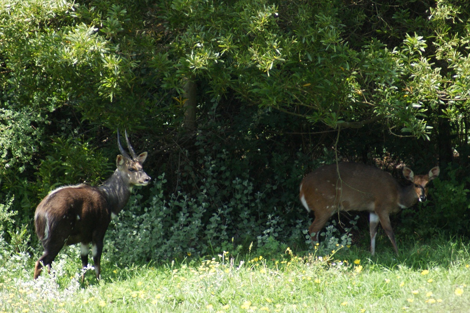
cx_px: 235
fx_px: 5872
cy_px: 156
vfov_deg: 3.1
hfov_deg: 4.6
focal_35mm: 450
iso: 400
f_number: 5.6
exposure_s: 1/400
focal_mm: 300
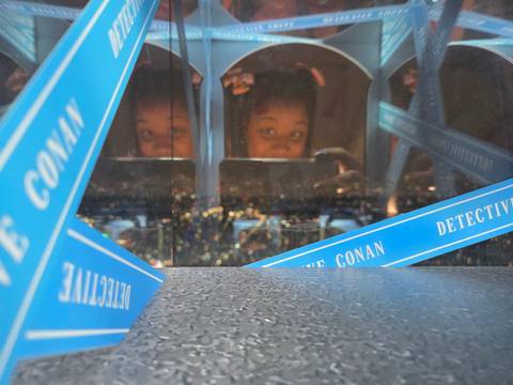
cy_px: 192
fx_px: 341
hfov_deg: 73.9
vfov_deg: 58.9
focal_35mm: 23
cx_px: 256
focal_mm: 5.4
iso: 1600
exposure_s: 1/60
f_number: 1.8
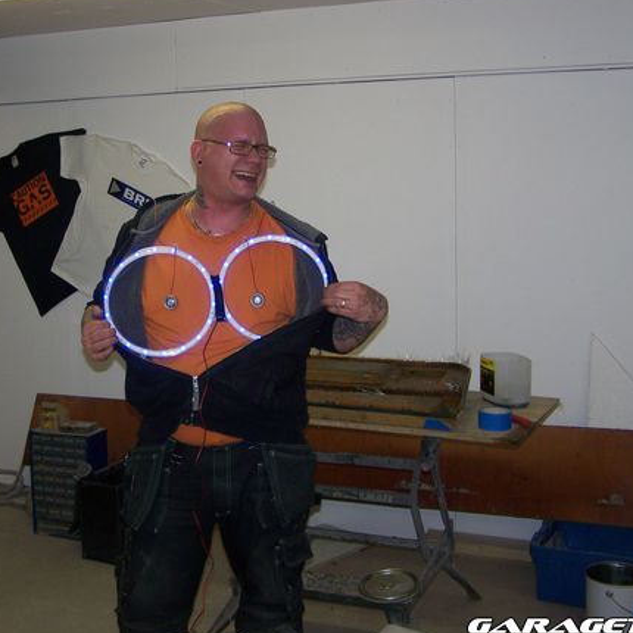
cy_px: 287
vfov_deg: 34.0
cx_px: 249
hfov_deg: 33.9
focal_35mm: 50
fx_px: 1034
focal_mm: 6.3
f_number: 2.8
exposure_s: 1/60
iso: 80
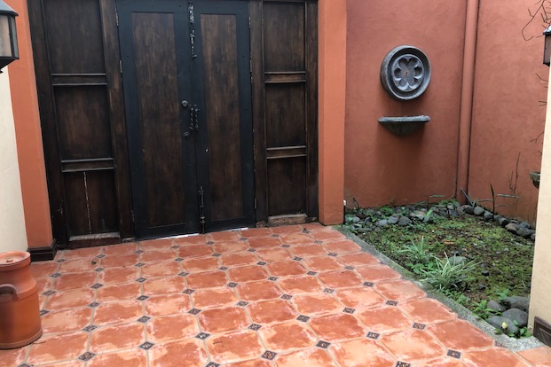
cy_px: 176
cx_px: 279
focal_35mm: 30
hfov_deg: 61.9
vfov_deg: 43.6
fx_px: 459
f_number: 1.8
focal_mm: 3.99
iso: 40
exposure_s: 1/20
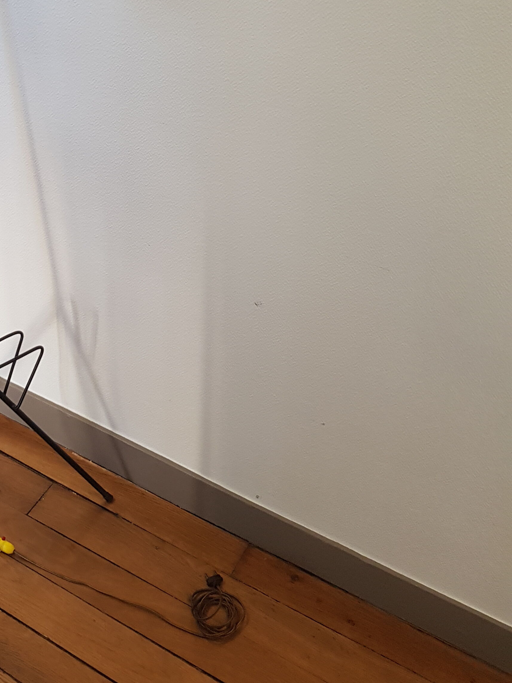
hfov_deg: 30.3
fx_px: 907
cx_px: 59
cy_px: 114
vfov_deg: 39.2
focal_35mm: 46
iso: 125
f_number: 1.7
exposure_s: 1/50
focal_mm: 4.2
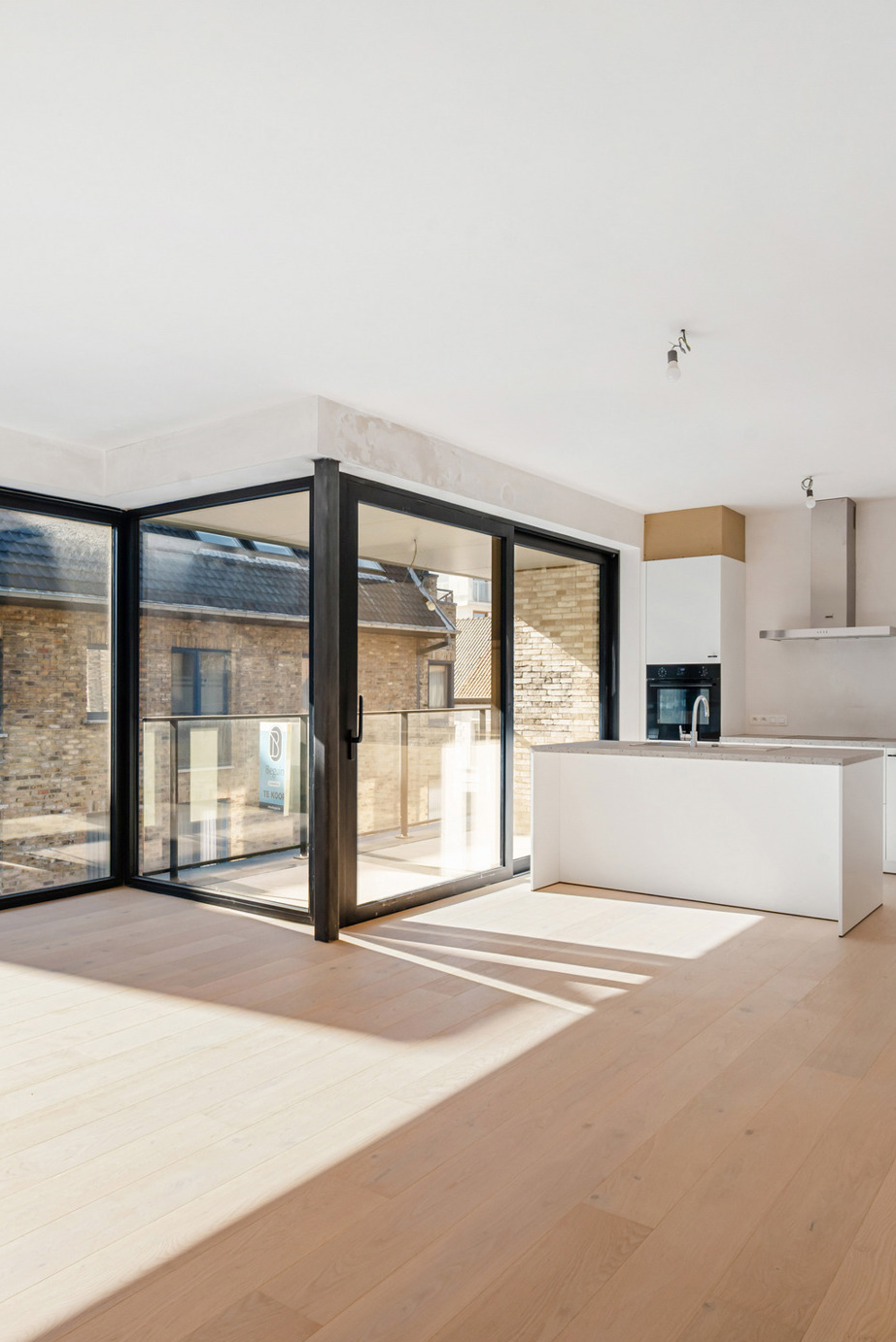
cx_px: 403
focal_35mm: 25
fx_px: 933
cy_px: 676
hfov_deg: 51.2
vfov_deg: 71.5
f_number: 11
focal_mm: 16
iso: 250
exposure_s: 1/40
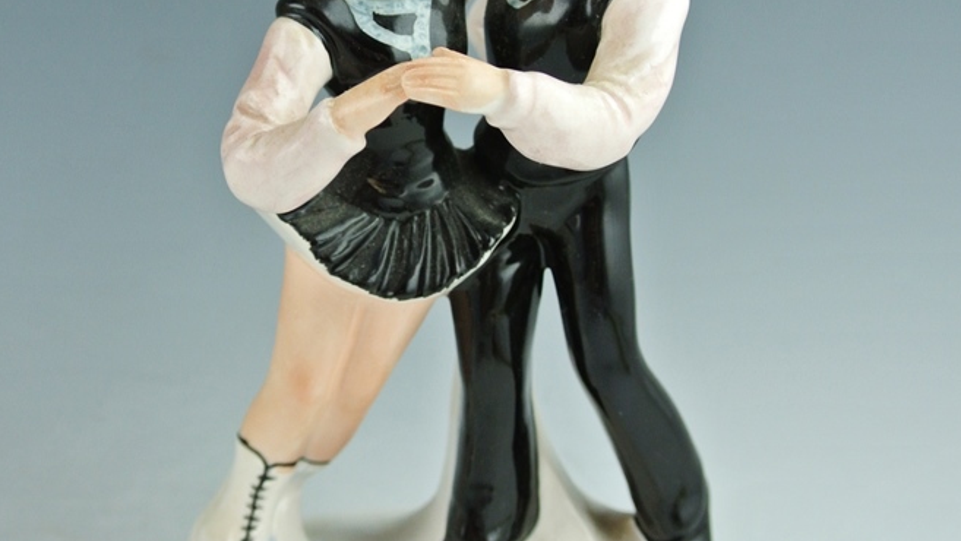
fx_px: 1708
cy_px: 164
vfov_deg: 17.9
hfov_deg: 31.4
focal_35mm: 67
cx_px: 483
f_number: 4.2
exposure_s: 1/100
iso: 400
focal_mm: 15.7
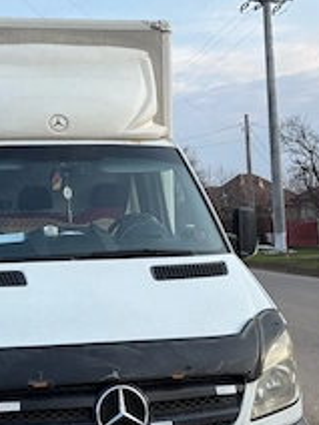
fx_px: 602
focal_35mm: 49
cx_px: 72
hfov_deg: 29.1
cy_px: 208
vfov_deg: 38.9
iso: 50
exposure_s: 1/1420
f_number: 1.6
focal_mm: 5.96
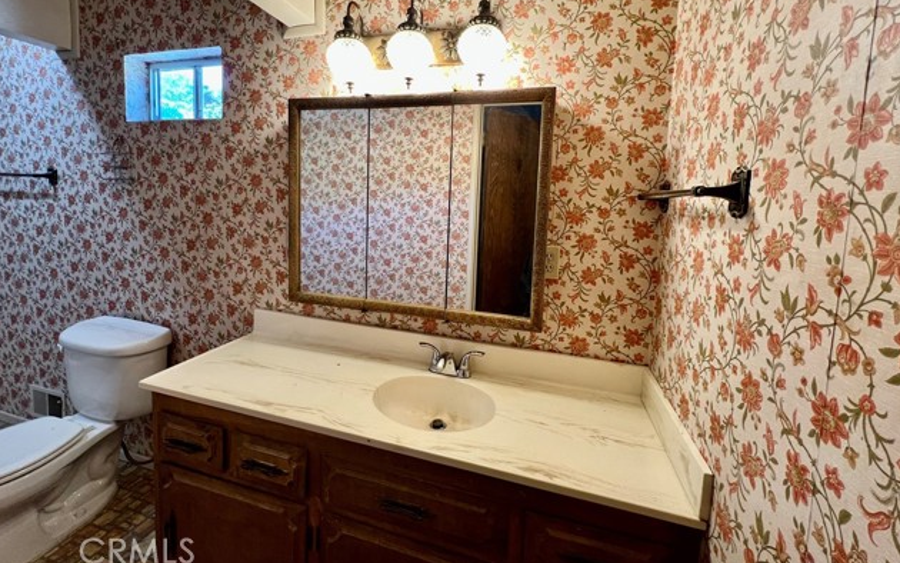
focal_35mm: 14
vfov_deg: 77.9
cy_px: 229
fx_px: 343
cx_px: 446
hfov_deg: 105.3
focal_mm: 1.57
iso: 160
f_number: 1.8
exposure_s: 1/60
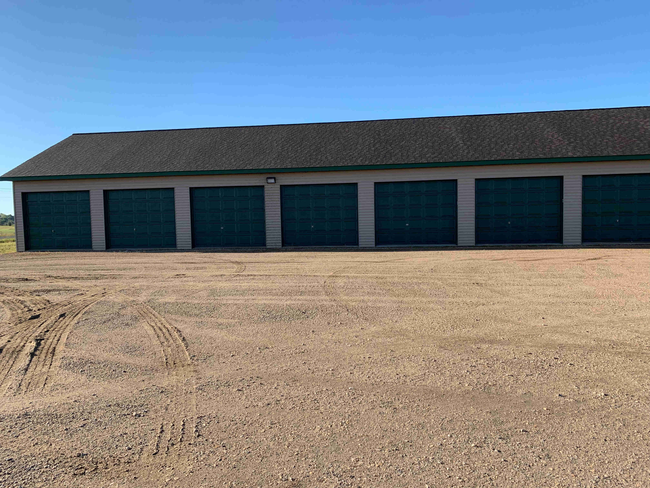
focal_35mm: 26
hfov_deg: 67.3
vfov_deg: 53.1
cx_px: 325
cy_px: 244
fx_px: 488
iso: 25
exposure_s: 1/1266
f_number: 1.8
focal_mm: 4.25
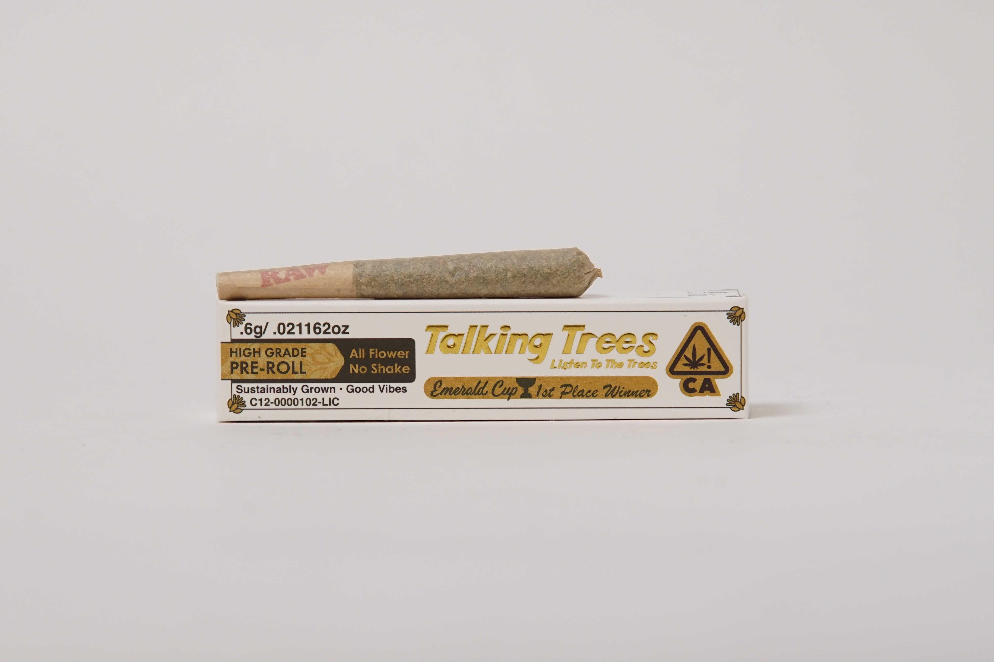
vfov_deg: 10.9
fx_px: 3479
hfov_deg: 16.3
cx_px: 497
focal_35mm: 126
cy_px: 331
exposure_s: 1/13
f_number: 9
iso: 800
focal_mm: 84
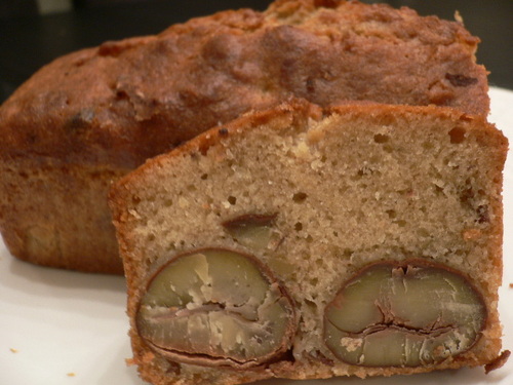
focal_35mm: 35
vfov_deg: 40.7
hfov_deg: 52.6
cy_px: 192
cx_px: 256
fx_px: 519
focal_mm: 5.8
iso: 100
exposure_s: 1/8
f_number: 2.8
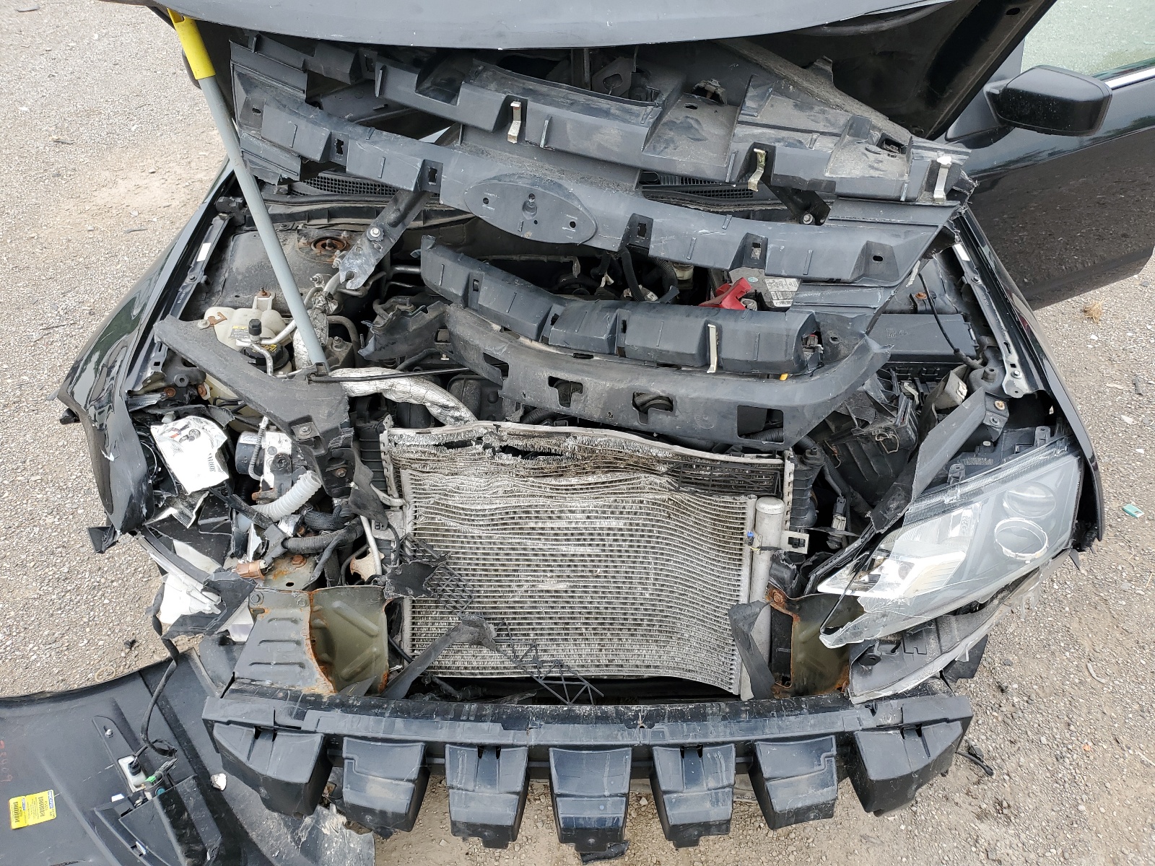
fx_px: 868
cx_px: 578
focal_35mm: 26
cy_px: 433
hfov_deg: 67.3
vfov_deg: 53.1
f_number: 1.5
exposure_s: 1/135
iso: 50
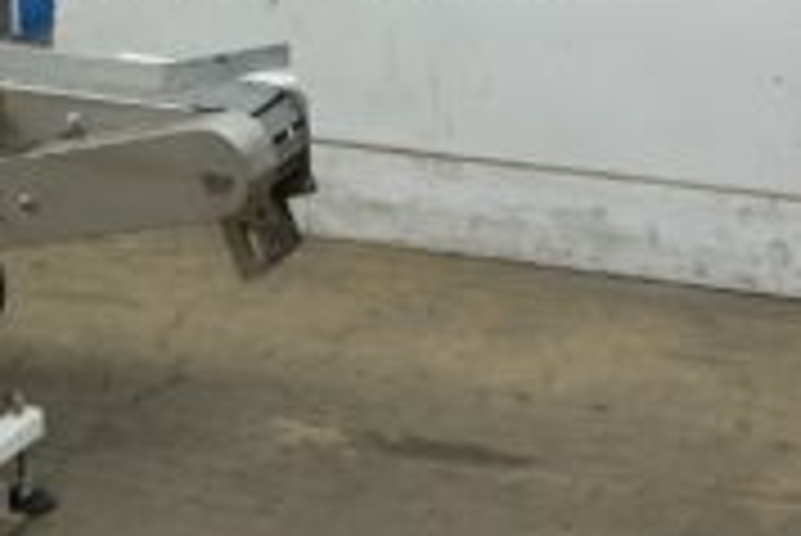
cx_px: -320
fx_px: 4119
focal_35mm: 185
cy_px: -2
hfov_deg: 10.8
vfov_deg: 7.4
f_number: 4
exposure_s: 1/80
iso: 320
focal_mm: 24.35
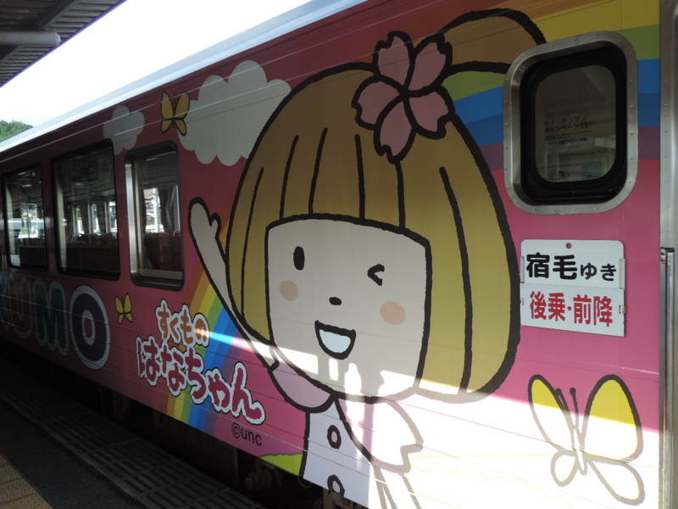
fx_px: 588
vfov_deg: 46.8
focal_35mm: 30
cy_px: 254
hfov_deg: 60.0
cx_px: 339
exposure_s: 1/200
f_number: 3.1
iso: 80
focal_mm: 5.3
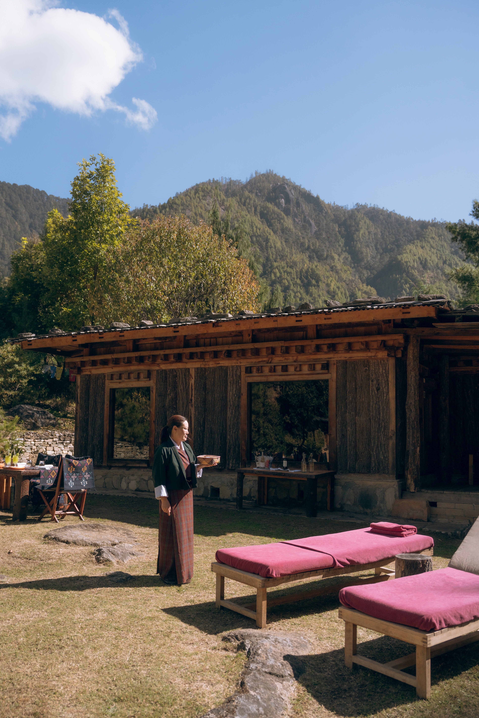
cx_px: 238
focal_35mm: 31
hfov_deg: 42.3
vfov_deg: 60.3
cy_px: 363
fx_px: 619
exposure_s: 1/6400
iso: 200
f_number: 2.8
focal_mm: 30
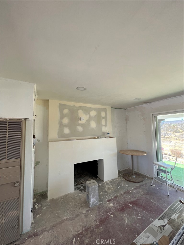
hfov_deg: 89.9
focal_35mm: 13
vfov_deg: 106.2
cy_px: 122
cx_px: 92
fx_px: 92
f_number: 1.8
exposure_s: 1/99
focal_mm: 1.57
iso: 50
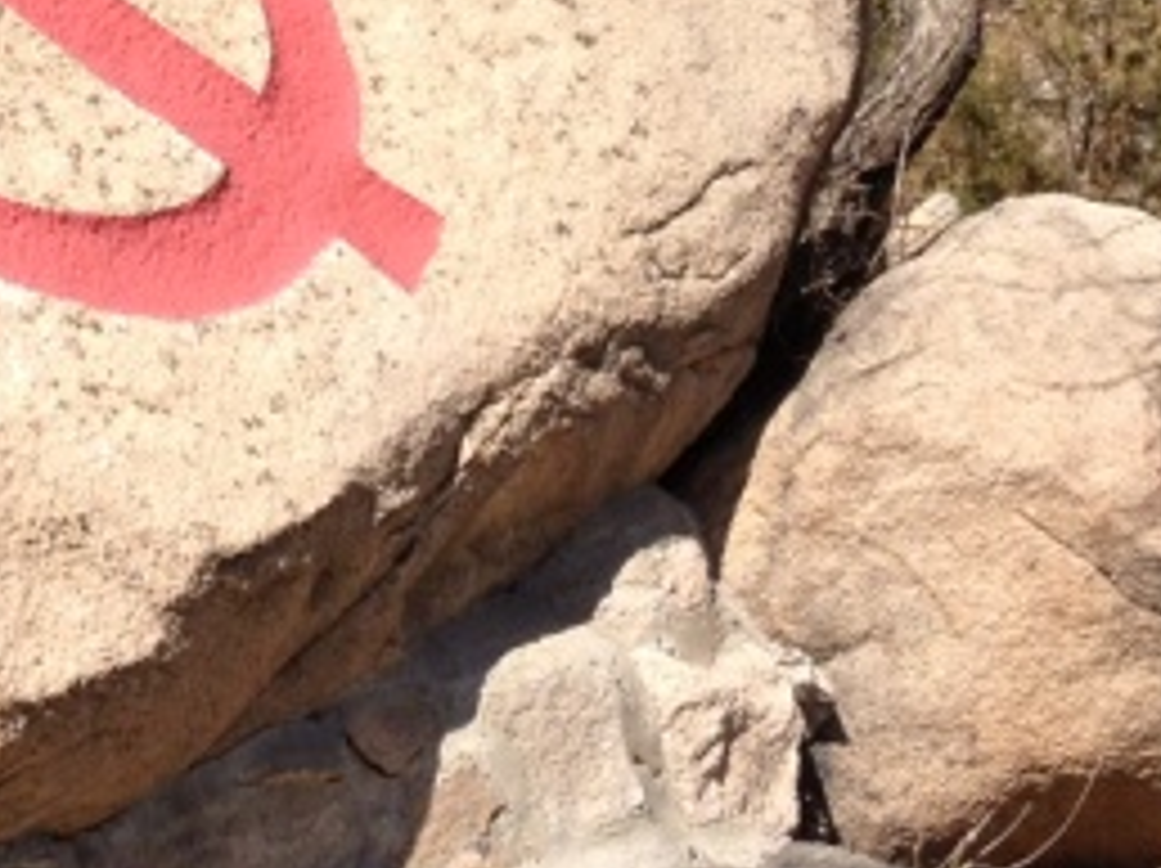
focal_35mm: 139
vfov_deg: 10.4
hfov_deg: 14.0
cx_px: 58
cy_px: -351
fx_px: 4658
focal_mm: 4.28
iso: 64
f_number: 2.4
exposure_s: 1/1727
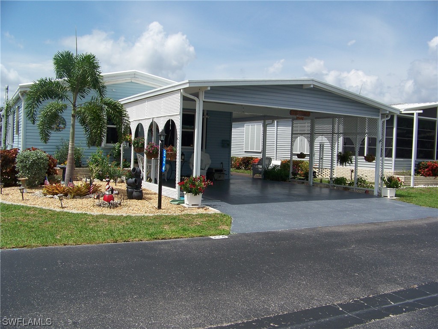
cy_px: 164
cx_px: 219
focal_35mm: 36
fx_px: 456
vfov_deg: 39.7
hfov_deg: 51.4
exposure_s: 1/640
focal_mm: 5.85
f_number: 4
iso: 64
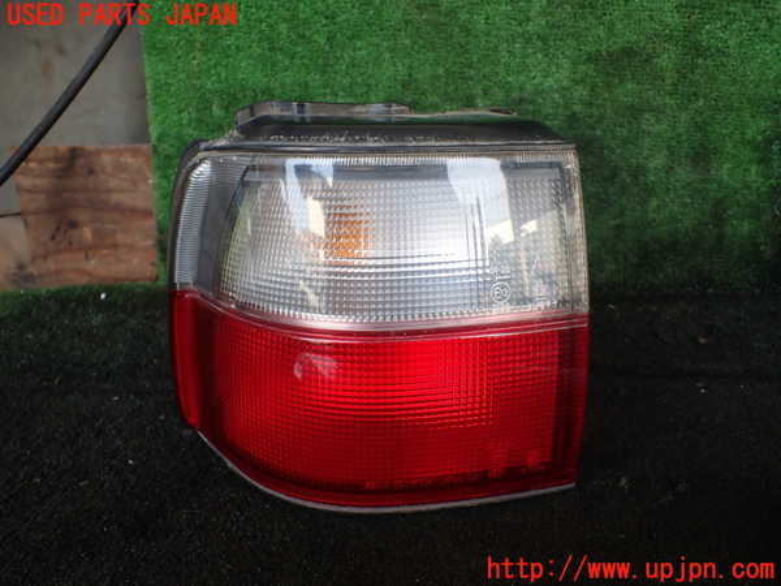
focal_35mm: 30
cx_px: 390
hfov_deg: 60.0
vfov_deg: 46.8
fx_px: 677
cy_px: 293
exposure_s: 1/125
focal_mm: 5.4
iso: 160
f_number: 2.3
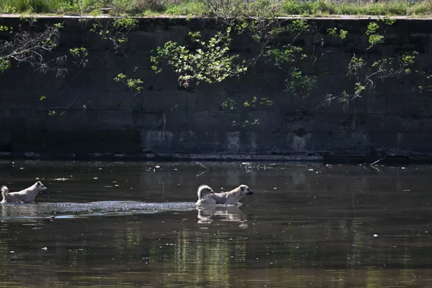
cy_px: 125
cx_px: 240
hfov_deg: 4.2
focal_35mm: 495
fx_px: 5940
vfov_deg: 2.8
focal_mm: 400
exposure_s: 1/640
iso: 250
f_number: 5.6
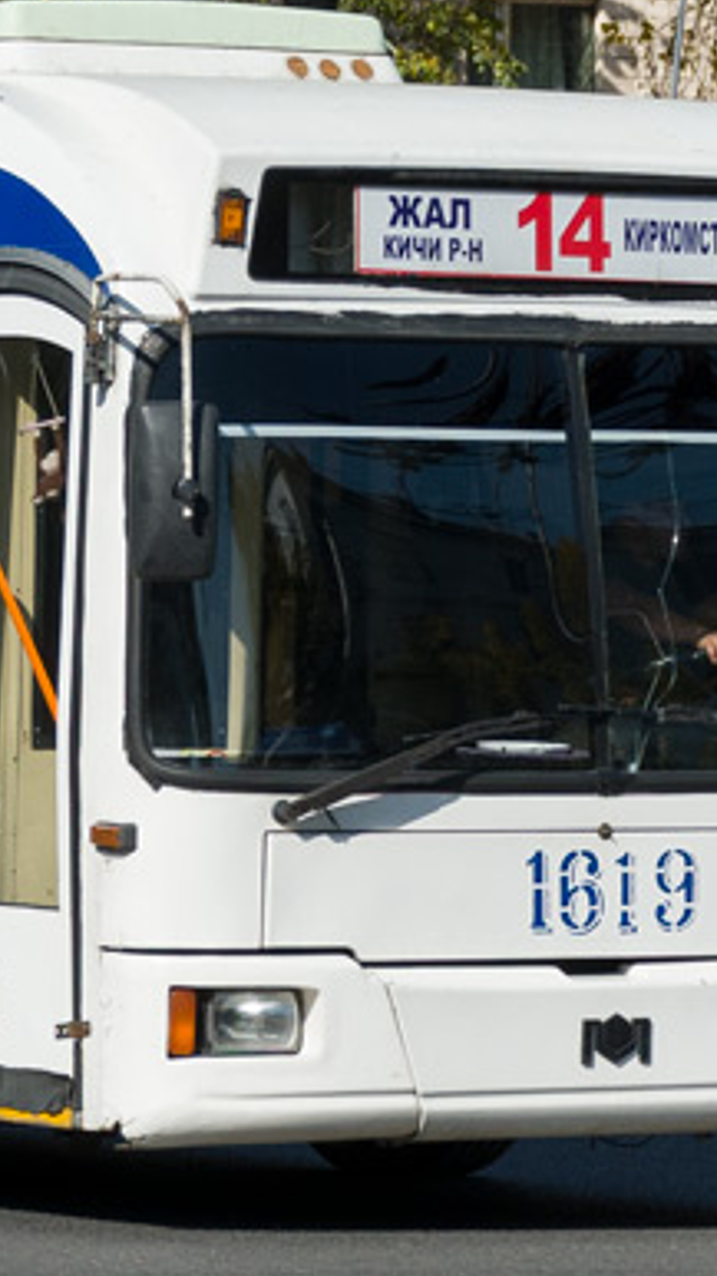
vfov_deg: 10.5
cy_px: 139
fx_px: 6932
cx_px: -327
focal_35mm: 205
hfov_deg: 5.9
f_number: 6.3
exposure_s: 1/1000
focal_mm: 42
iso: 160
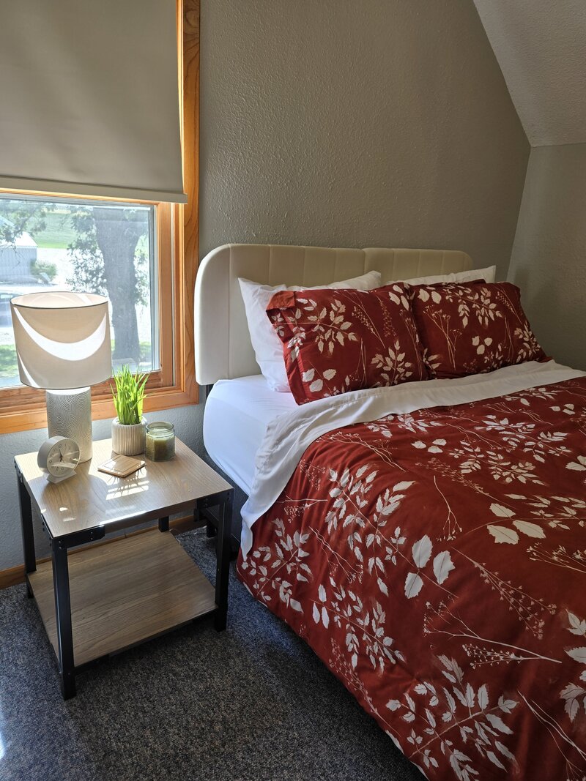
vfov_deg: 73.9
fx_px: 519
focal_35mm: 23
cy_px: 390
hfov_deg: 58.9
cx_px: 293
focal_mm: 6.3
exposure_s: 1/180
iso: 50
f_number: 1.7
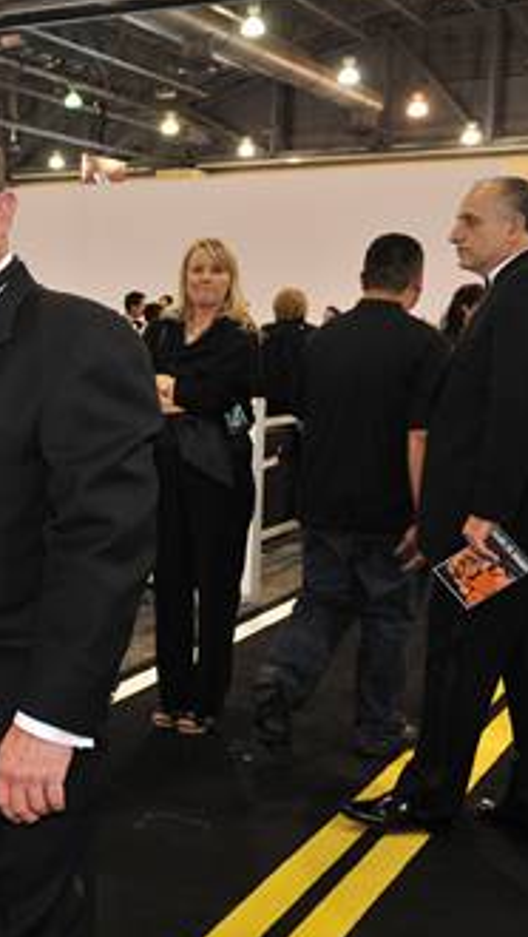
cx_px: -199
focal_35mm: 61
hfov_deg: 18.1
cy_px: 486
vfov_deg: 34.3
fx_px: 1516
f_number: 5
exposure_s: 1/100
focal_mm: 35
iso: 1250
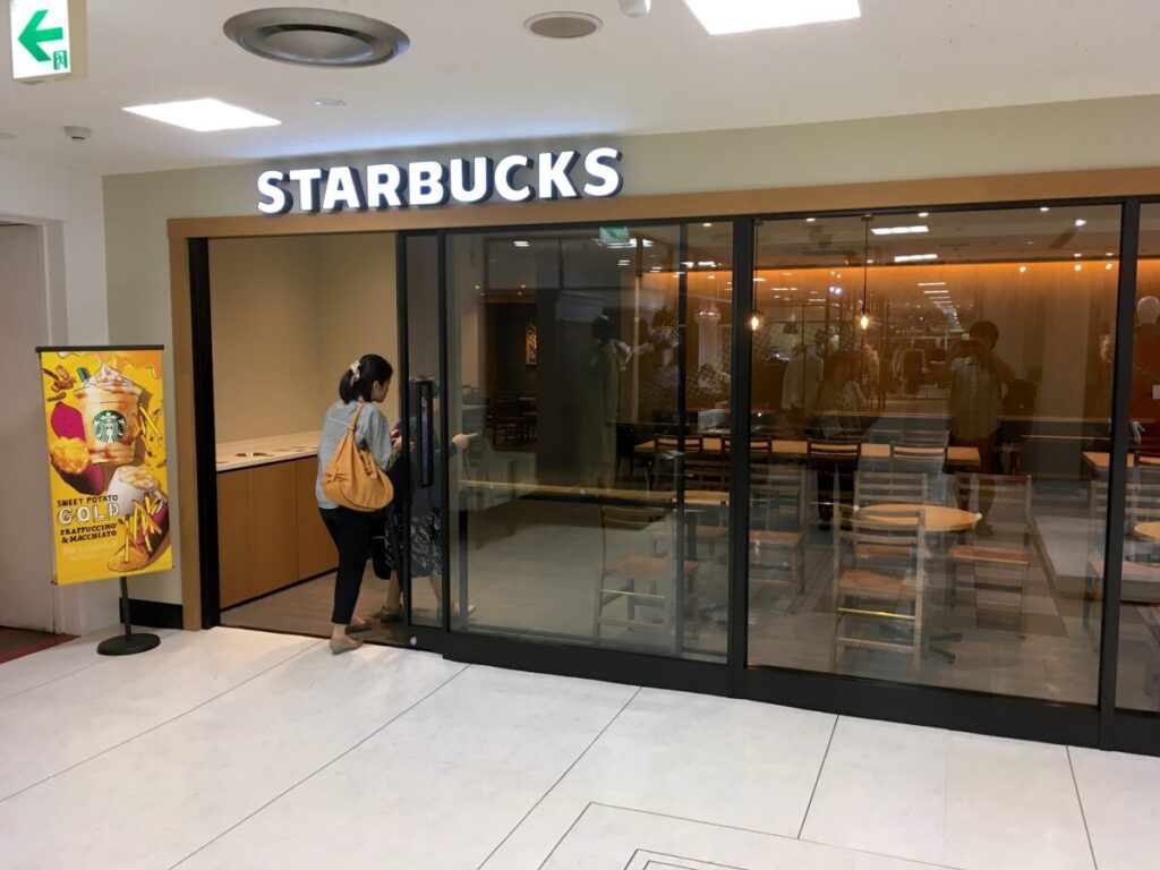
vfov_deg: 48.2
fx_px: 972
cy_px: 435
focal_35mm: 29
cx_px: 580
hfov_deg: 61.7
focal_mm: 4.15
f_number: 2.2
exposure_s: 1/30
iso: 32
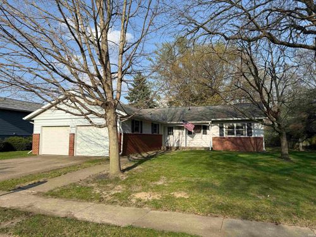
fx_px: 219
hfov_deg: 71.6
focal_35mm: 24
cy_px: 118
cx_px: 158
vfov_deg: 56.8
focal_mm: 6.76
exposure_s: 1/3759
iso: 80
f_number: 1.78
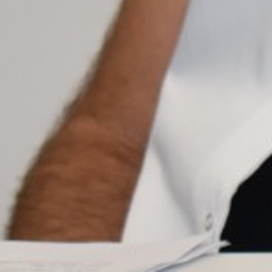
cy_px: -270
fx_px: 4418
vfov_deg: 3.5
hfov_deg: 3.5
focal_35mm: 497
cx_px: 306
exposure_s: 1/125
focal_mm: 52
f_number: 5.6
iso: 560
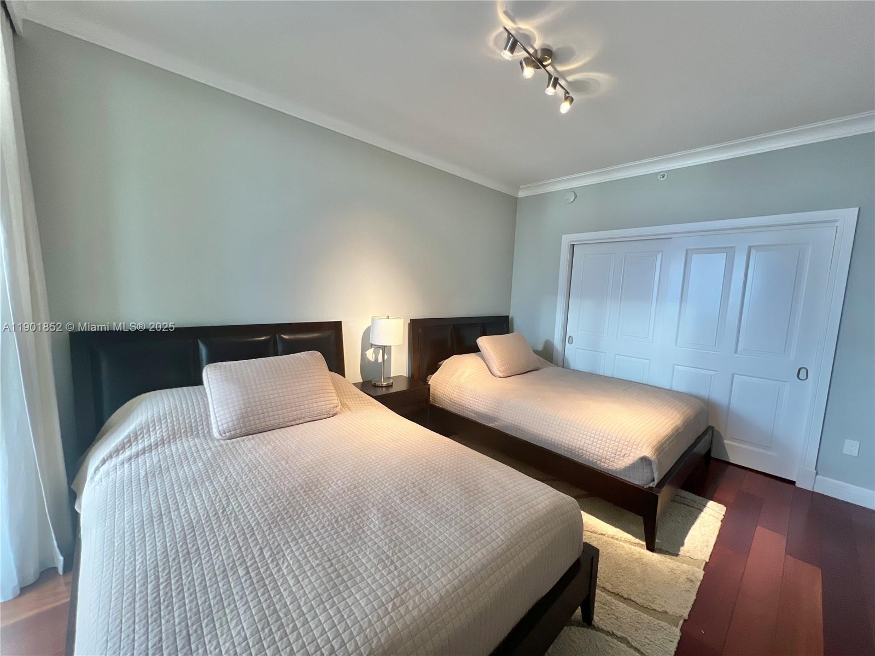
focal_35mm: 13
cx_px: 438
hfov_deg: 106.2
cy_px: 328
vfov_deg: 89.9
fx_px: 329
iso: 200
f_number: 1.8
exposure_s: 1/120
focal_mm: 1.57
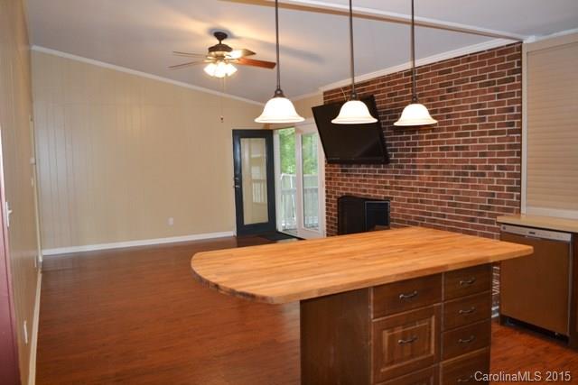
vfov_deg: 48.0
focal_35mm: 27
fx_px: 434
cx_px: 289
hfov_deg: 67.4
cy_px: 192
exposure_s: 1/60
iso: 800
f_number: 3.5
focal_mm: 18
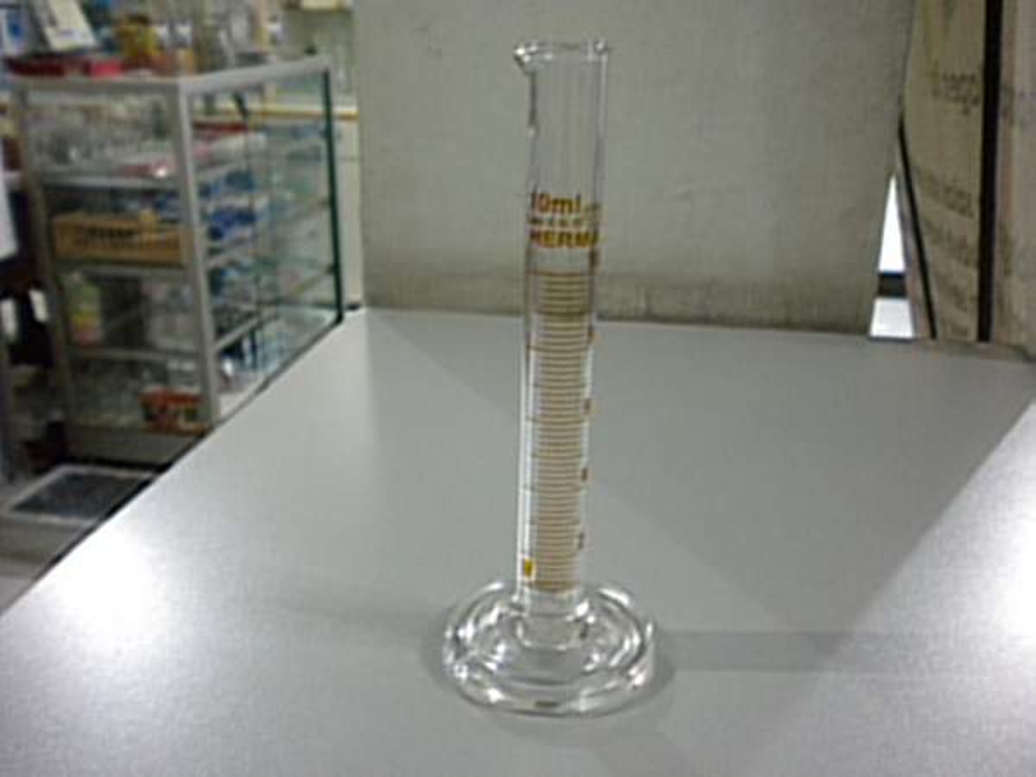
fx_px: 1047
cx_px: 518
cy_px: 388
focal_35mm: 35
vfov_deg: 40.7
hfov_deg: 52.6
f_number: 3.1
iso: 459
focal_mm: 6.3
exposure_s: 1/8.8
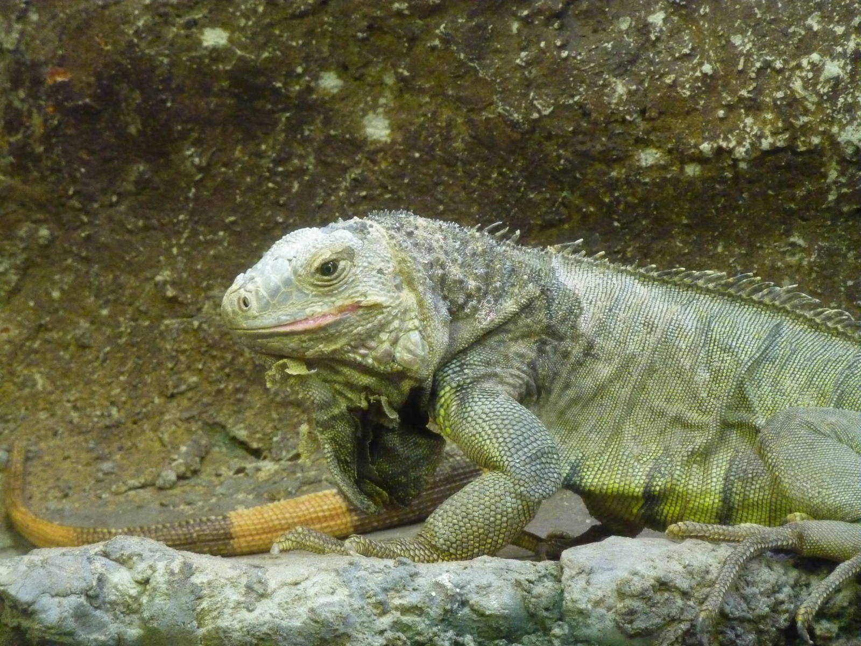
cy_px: 323
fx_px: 4527
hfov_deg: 10.9
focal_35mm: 182
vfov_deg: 8.2
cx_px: 430
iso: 800
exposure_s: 1/50
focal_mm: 29.9
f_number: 4.5
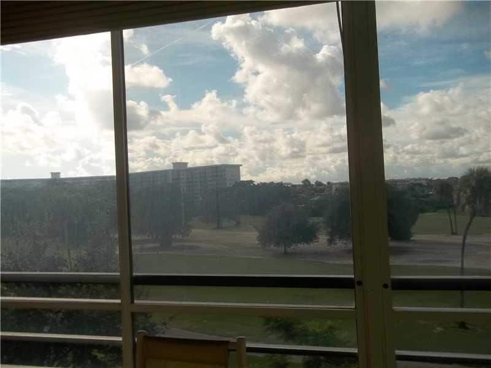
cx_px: 246
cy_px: 184
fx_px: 454
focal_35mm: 32
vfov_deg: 44.2
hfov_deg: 56.8
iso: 80
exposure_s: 1/800
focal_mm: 5.7
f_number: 2.9
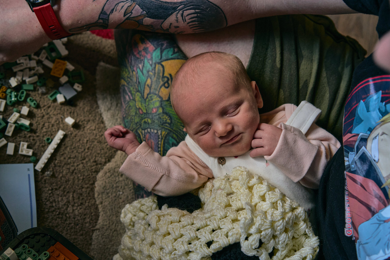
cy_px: 130
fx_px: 596
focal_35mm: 55
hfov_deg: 36.2
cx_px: 195
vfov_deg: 24.6
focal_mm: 55
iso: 1600
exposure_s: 1/125
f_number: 5
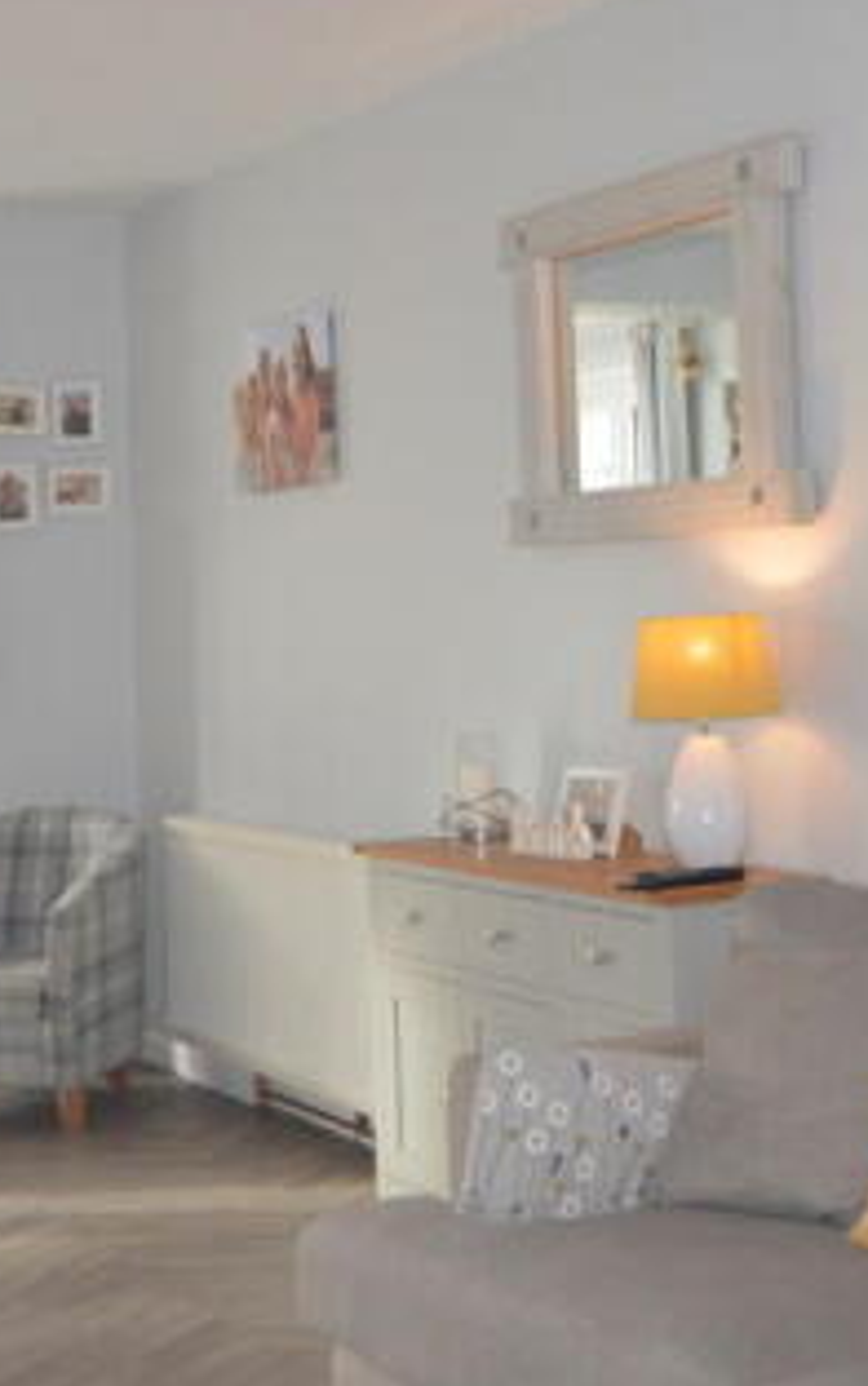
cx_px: 461
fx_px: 2419
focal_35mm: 64
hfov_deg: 20.3
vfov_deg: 31.9
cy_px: 549
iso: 800
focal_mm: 20
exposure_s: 1/60
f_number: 5.6
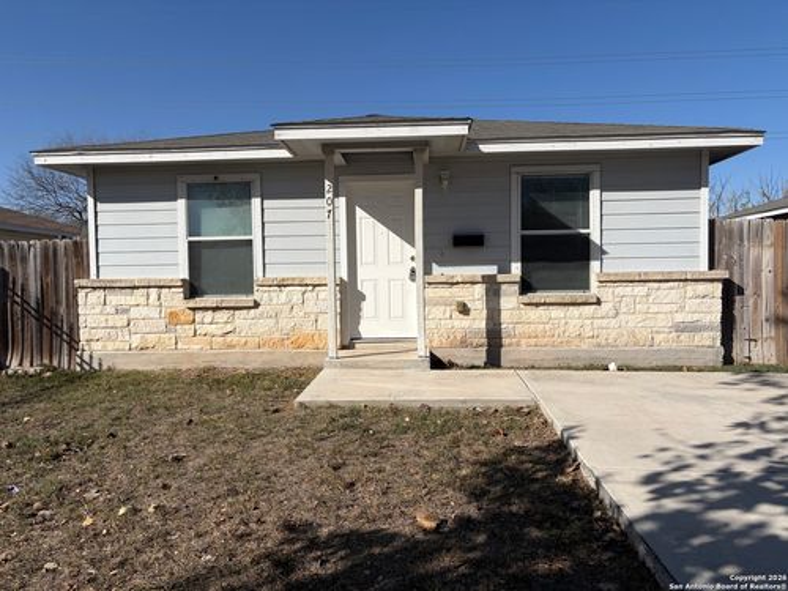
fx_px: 592
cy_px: 296
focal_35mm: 26
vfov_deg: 53.1
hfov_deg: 67.3
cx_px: 394
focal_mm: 5.96
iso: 50
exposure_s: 1/7813
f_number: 1.6
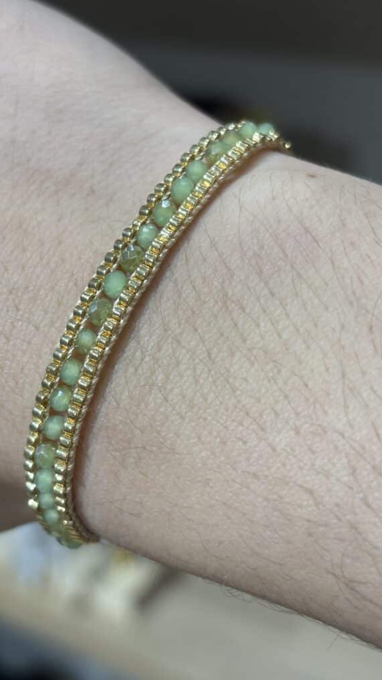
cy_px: 341
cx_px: 150
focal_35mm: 57
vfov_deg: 36.6
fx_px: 1027
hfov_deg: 21.0
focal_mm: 5.96
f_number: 1.6
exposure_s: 1/100
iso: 40
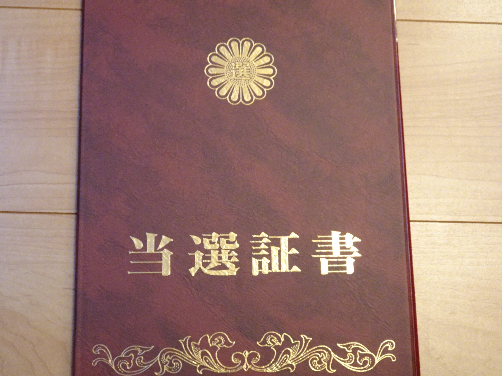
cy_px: 188
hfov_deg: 35.5
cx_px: 251
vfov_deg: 27.0
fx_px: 783
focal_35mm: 54
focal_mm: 8.64
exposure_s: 1/15
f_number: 4.5
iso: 800
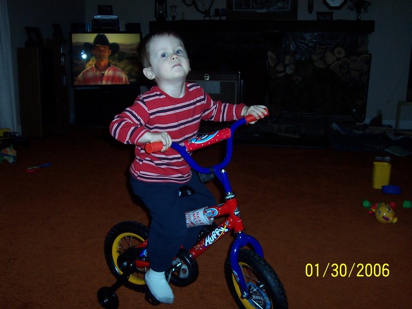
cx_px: 206
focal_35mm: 37
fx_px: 440
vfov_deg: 38.7
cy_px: 154
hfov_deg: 50.1
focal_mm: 5.6
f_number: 2.8
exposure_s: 1/60
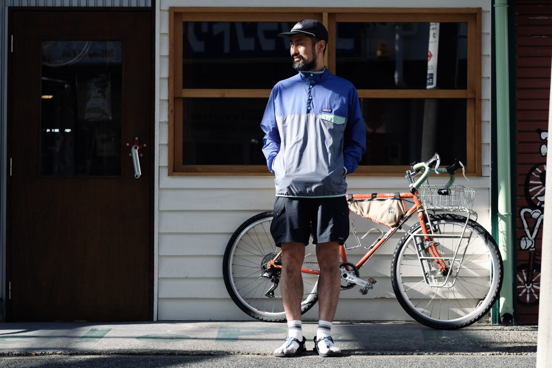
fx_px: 1288
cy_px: 184
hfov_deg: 24.2
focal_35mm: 84
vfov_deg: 16.3
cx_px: 276
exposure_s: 1/2000
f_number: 2.5
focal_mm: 56
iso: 250
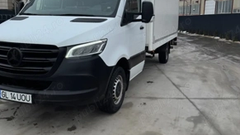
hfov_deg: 55.3
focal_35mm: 36
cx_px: 117
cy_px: 47
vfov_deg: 32.5
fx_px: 229
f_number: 1.78
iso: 80
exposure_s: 1/1818
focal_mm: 6.76
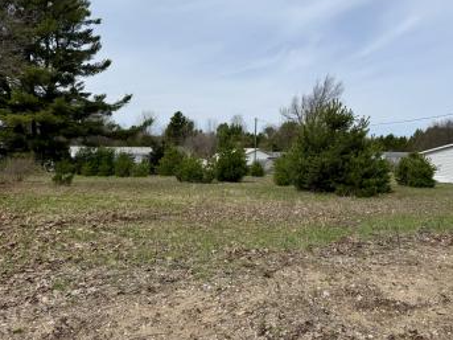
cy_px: 165
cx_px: 235
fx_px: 366
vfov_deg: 49.7
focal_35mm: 28
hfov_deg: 63.4
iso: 80
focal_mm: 6.76
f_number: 1.78
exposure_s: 1/7353
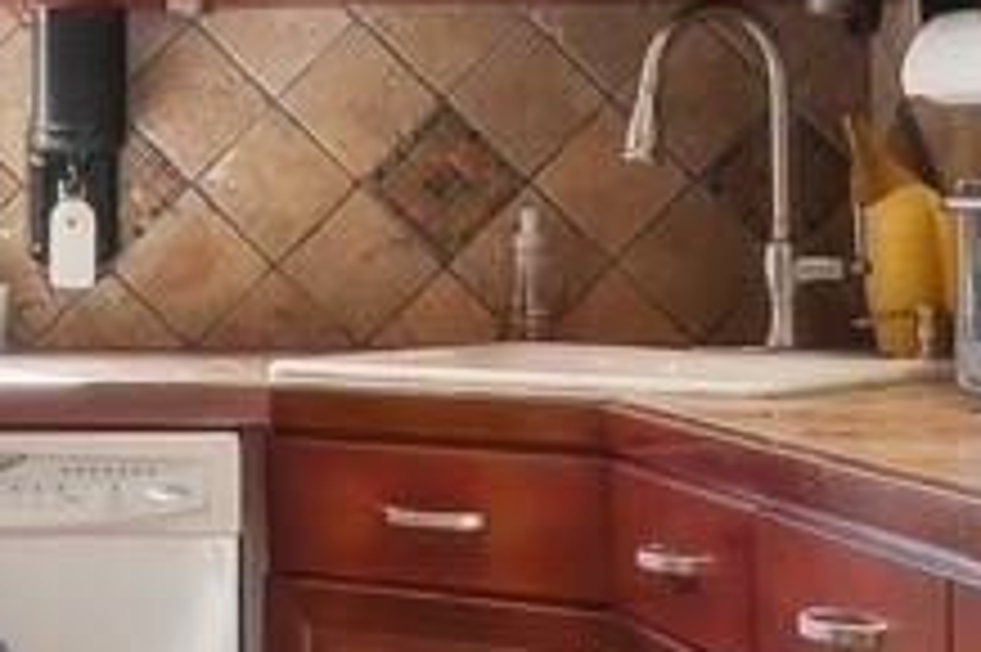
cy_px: 400
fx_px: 2995
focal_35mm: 110
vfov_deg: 12.4
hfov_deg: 17.0
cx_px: -446
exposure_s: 1/30
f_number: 14
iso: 640
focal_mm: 15
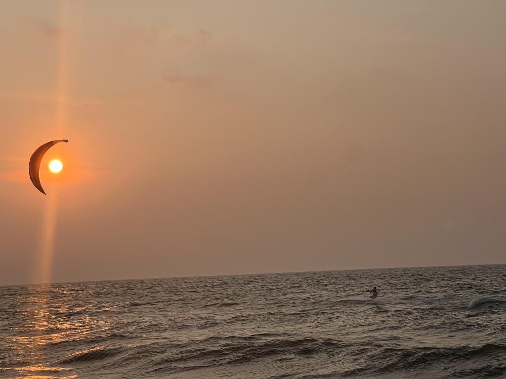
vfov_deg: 19.1
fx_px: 1126
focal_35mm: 77
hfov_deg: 25.3
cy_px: 190
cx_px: 253
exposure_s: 1/951
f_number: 2.8
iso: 32
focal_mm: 9
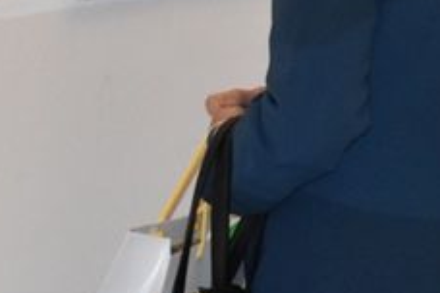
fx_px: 2970
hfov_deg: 8.1
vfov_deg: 5.6
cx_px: 868
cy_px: -223
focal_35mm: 243
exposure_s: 1/60
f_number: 8
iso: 2500
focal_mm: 36
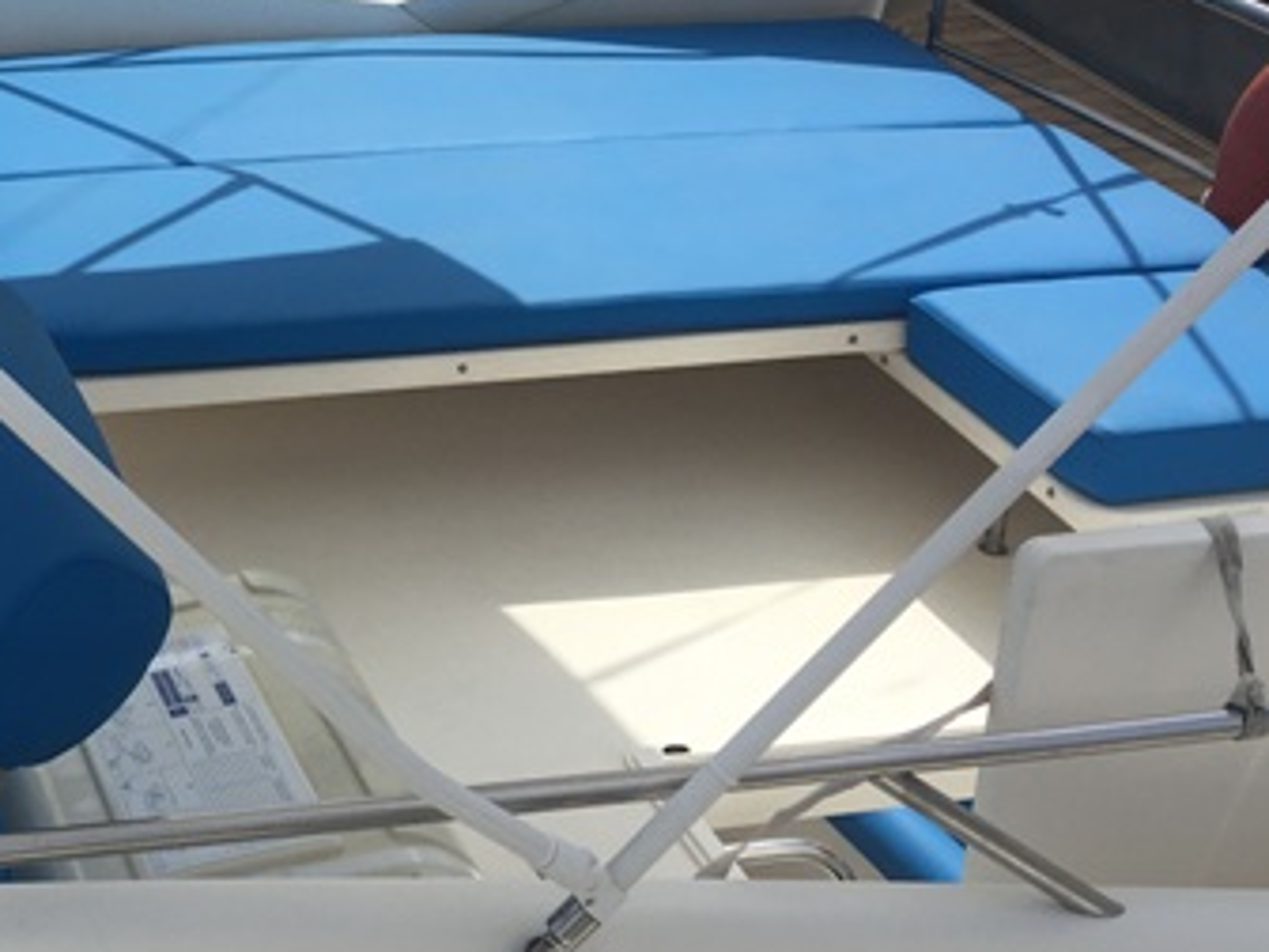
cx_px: 79
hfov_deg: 27.0
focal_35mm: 69
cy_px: 208
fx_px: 2529
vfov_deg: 21.1
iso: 25
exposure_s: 1/2024
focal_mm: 4.15
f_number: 2.2
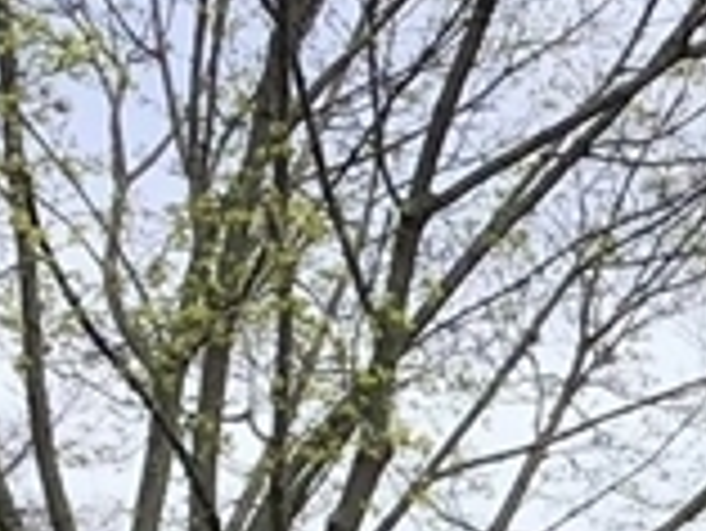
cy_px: 1174
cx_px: 1381
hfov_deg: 9.2
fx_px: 4123
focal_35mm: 202
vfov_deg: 7.0
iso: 25
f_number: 2.4
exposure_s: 1/1508
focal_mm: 3.3
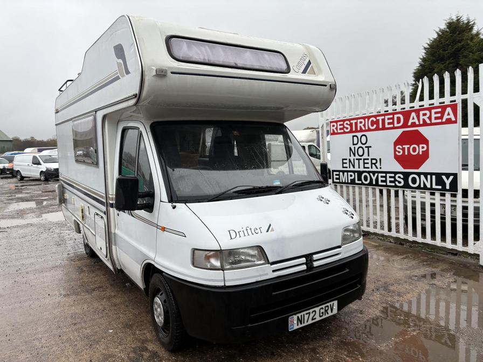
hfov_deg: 67.3
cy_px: 181
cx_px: 242
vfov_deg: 53.1
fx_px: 363
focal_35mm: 26
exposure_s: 1/131
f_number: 1.6
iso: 32
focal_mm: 5.96
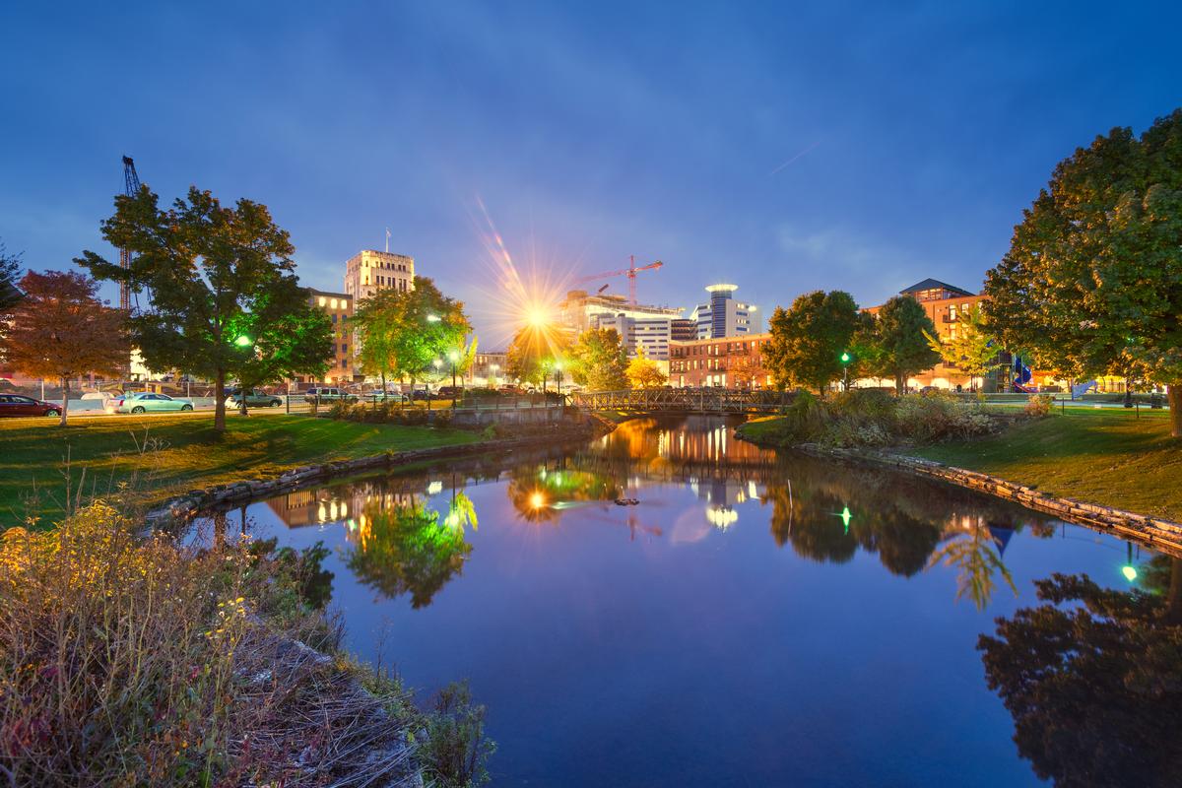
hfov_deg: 96.7
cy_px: 394
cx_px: 591
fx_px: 525
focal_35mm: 16
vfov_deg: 73.7
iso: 100
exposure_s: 30
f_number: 8
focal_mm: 16
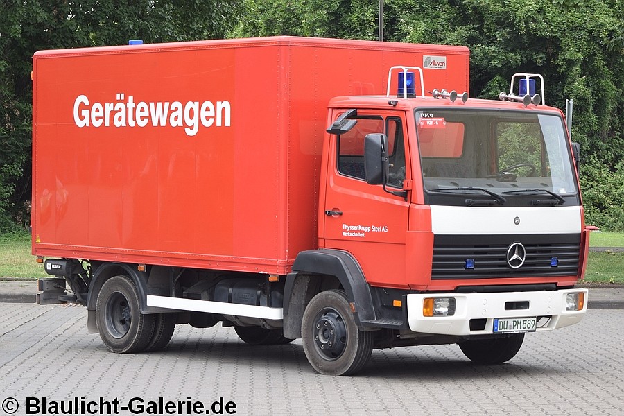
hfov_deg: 33.4
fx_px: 1040
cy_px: 208
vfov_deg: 22.6
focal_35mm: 60
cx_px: 312
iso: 200
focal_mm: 40
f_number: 8
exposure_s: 1/250
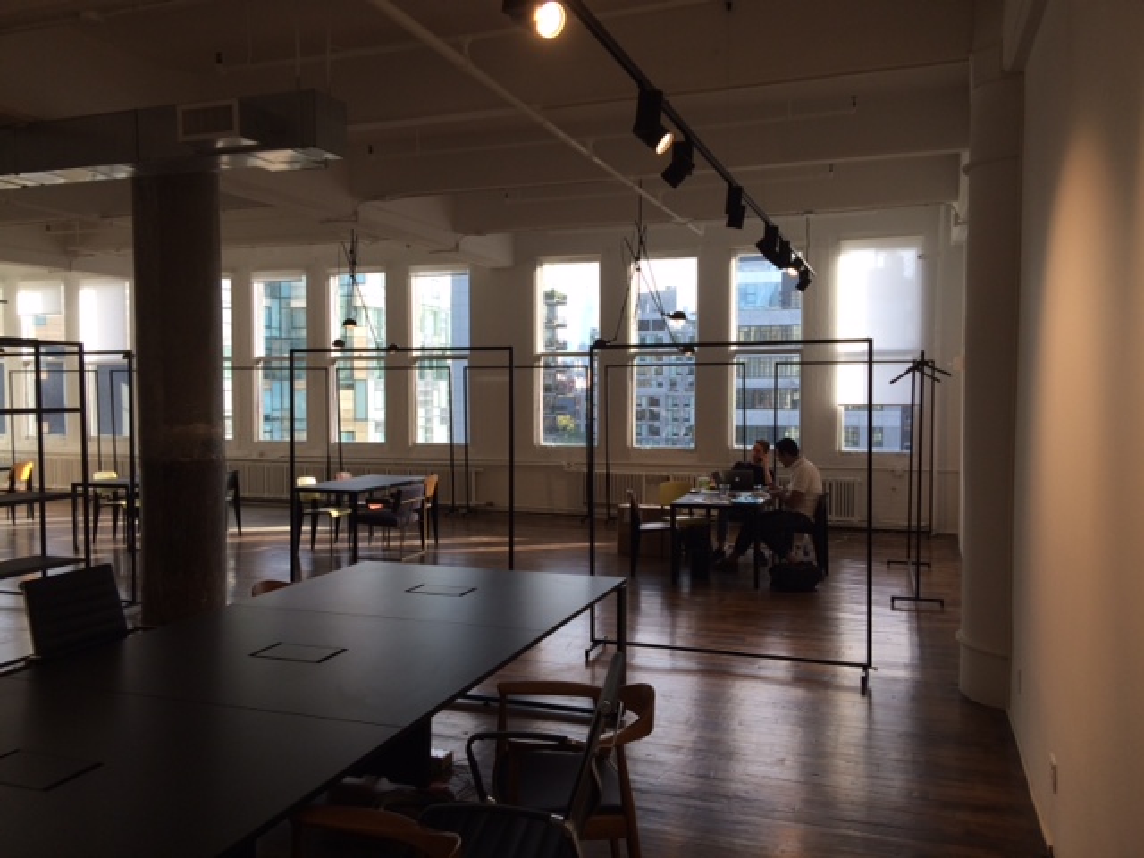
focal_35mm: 30
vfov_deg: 46.8
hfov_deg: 60.0
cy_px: 429
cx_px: 572
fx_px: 991
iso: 32
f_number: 2.2
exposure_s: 1/160
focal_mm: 4.12
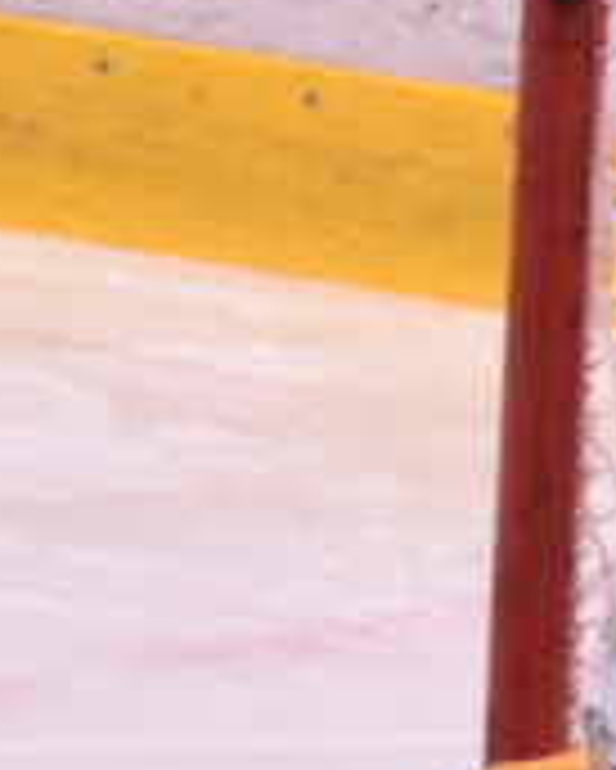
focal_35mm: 2471
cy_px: 1572
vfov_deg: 0.8
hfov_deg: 0.6
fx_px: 56272
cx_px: -998
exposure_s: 1/400
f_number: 5.6
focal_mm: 185
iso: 4000
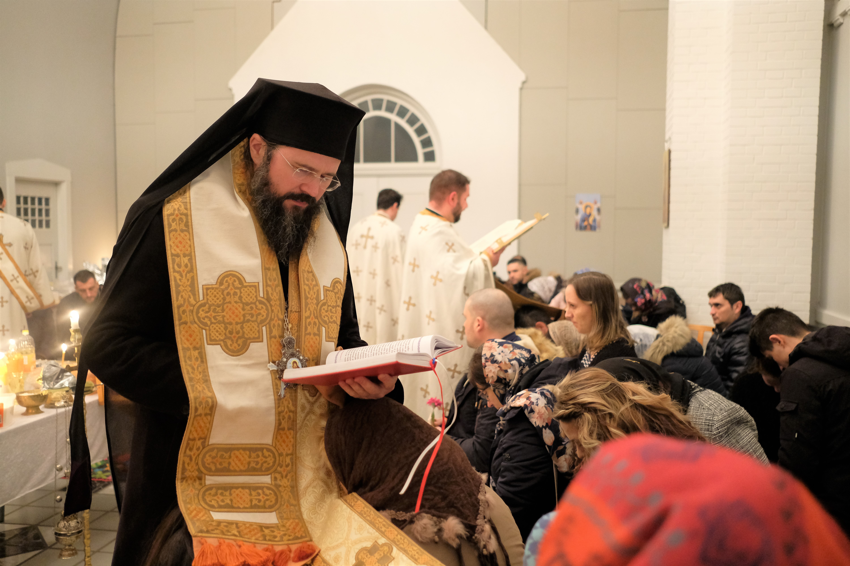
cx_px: 425
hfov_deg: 54.4
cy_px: 283
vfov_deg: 37.9
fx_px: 826
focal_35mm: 35
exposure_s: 1/60
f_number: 2
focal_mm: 23
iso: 2500
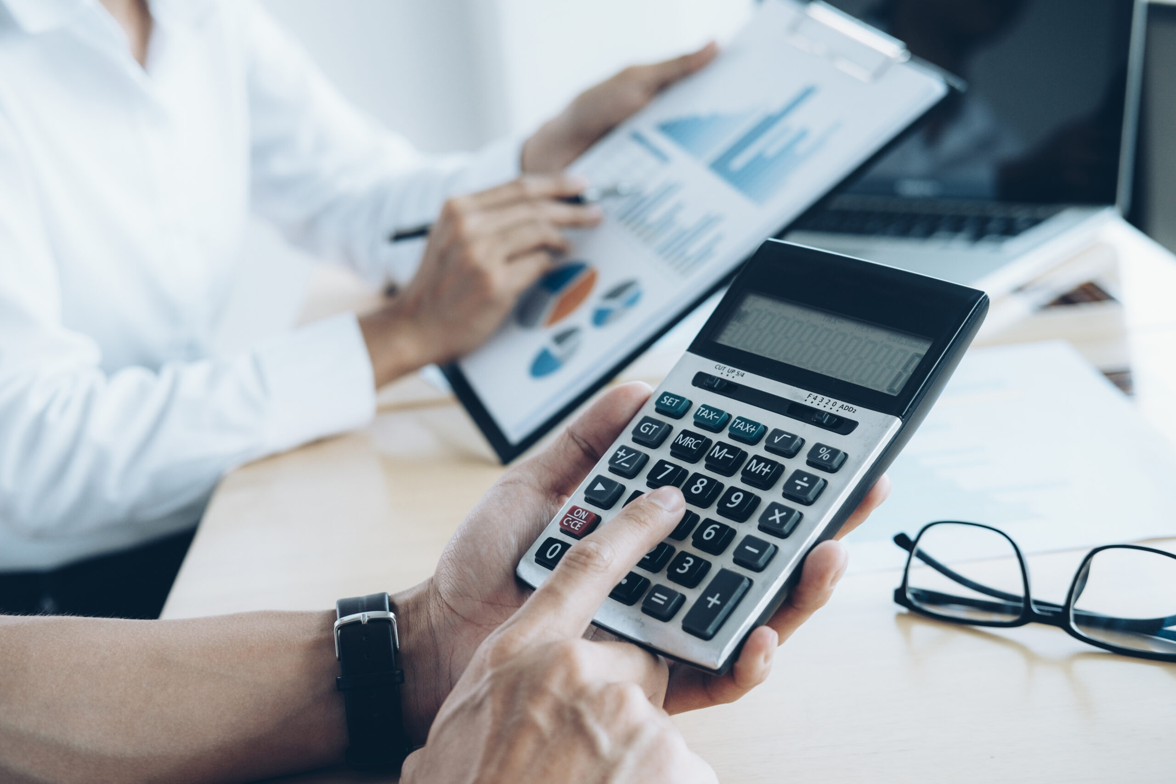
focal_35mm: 53
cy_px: 392
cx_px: 588
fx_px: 1731
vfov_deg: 25.5
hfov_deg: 37.5
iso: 250
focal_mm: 35
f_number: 3.2
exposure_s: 1/180
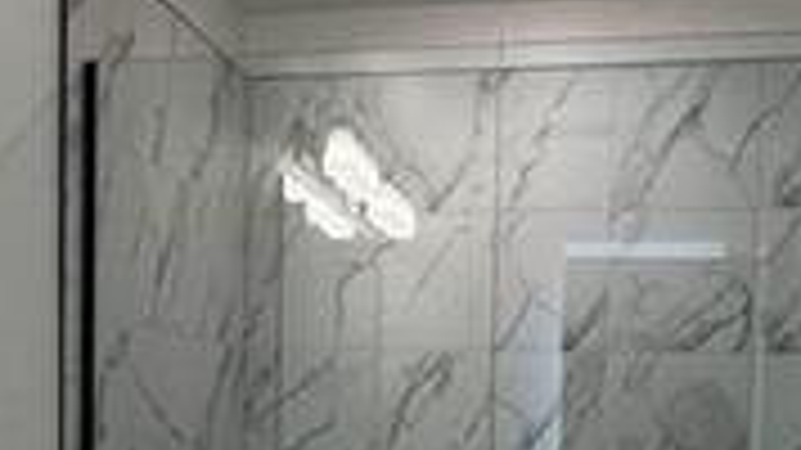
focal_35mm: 61
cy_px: 567
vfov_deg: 18.5
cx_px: 351
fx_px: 1295
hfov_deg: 34.3
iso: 80
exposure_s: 1/120
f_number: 1.8
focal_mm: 1.57
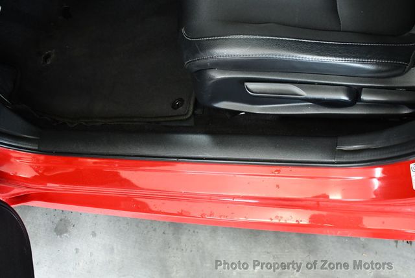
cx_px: 208
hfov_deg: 53.1
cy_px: 139
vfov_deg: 36.9
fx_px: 415
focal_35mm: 36
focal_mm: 18
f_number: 3.5
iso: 3200
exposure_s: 1/80
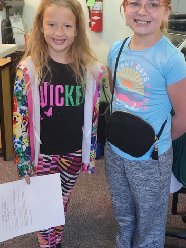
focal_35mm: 50
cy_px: 113
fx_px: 358
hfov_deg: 29.0
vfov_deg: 38.2
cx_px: 113
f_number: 1.8
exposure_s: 1/50
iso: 125
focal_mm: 5.4
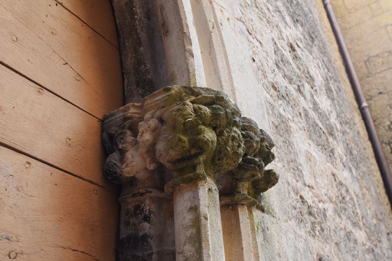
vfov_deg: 36.9
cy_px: 130
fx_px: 392
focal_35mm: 36
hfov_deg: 53.1
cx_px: 196
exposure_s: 1/60
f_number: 4.5
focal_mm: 24
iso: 400
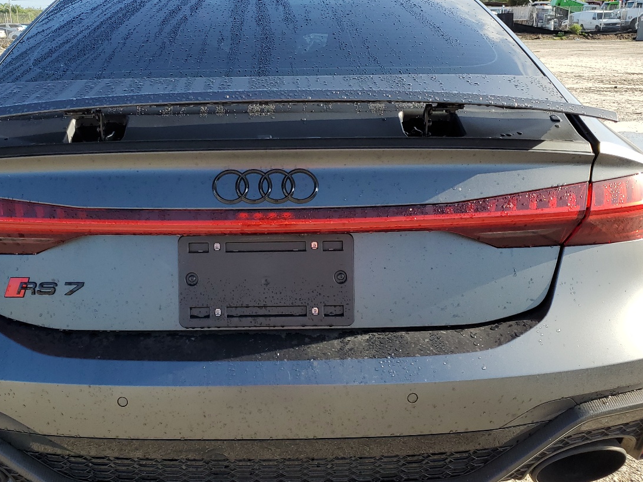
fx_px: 706
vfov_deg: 37.7
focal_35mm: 38
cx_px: 264
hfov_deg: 48.7
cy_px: 271
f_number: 1.5
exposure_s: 1/1111
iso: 50
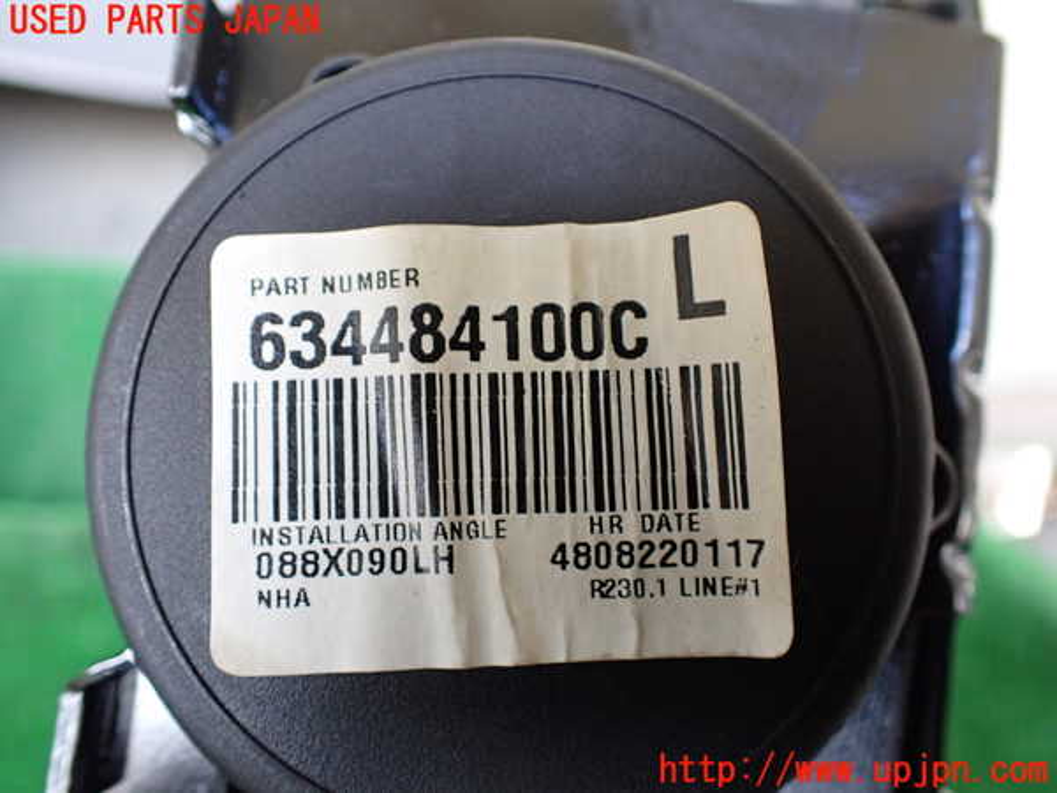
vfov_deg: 46.8
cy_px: 396
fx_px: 916
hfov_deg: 60.0
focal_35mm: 30
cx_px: 528
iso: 500
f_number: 2.3
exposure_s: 1/125
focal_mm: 5.4
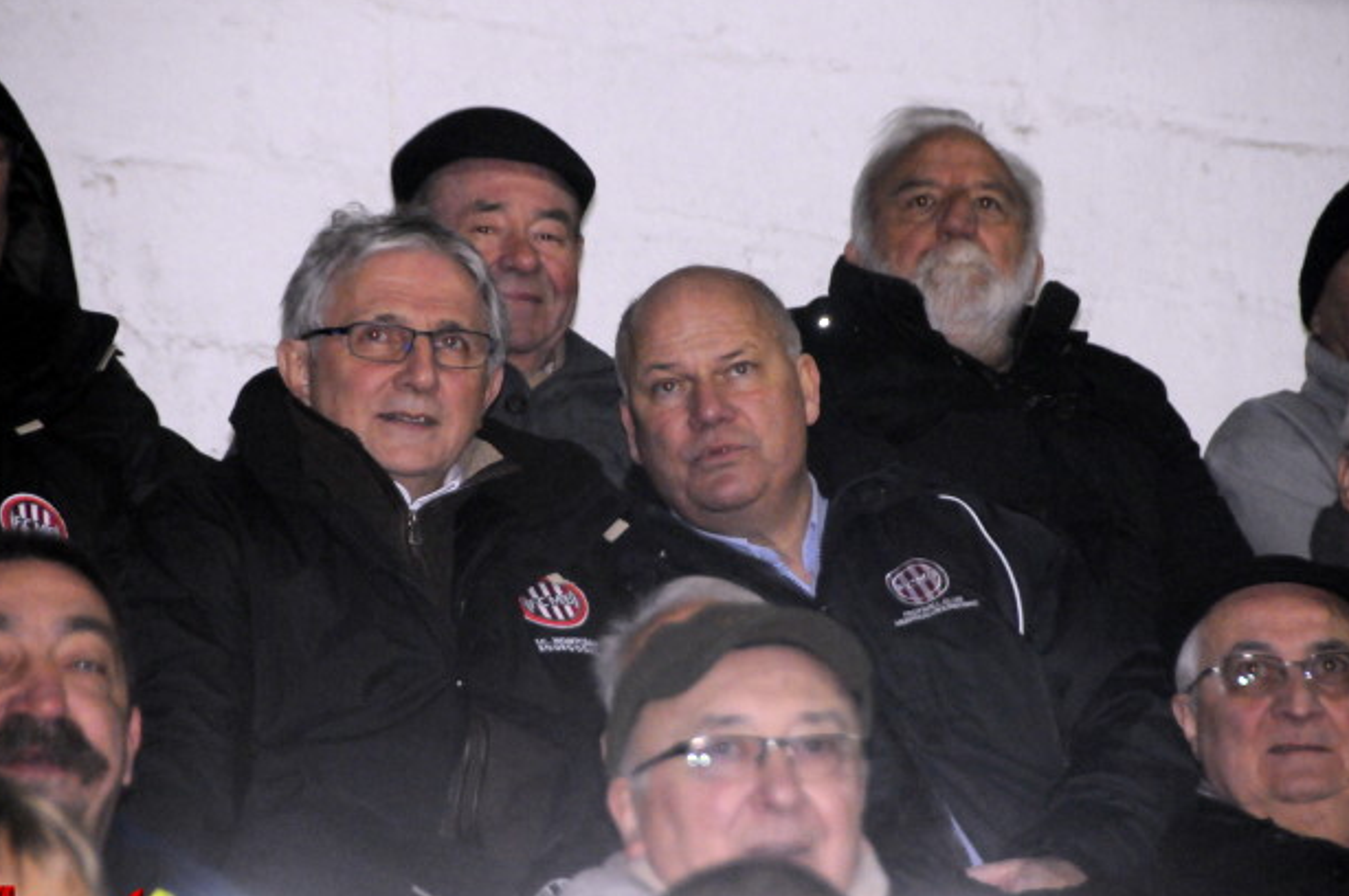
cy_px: 462
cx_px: 701
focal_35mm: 342
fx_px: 12802
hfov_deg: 6.0
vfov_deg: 4.0
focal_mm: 200
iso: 3200
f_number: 5.6
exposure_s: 1/250
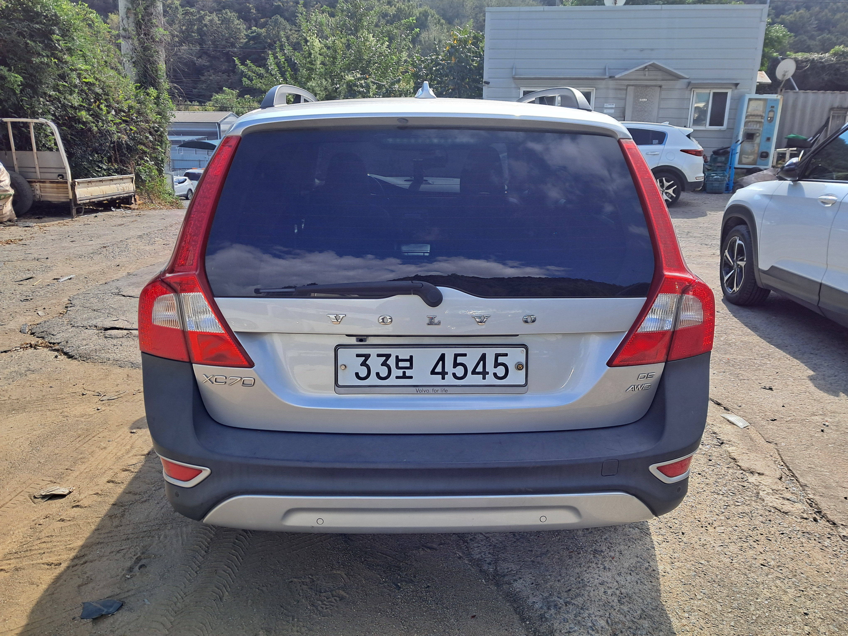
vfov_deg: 51.4
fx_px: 661
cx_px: 424
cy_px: 318
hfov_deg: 65.3
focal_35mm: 27
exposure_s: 1/334
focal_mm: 4
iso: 50
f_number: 1.8
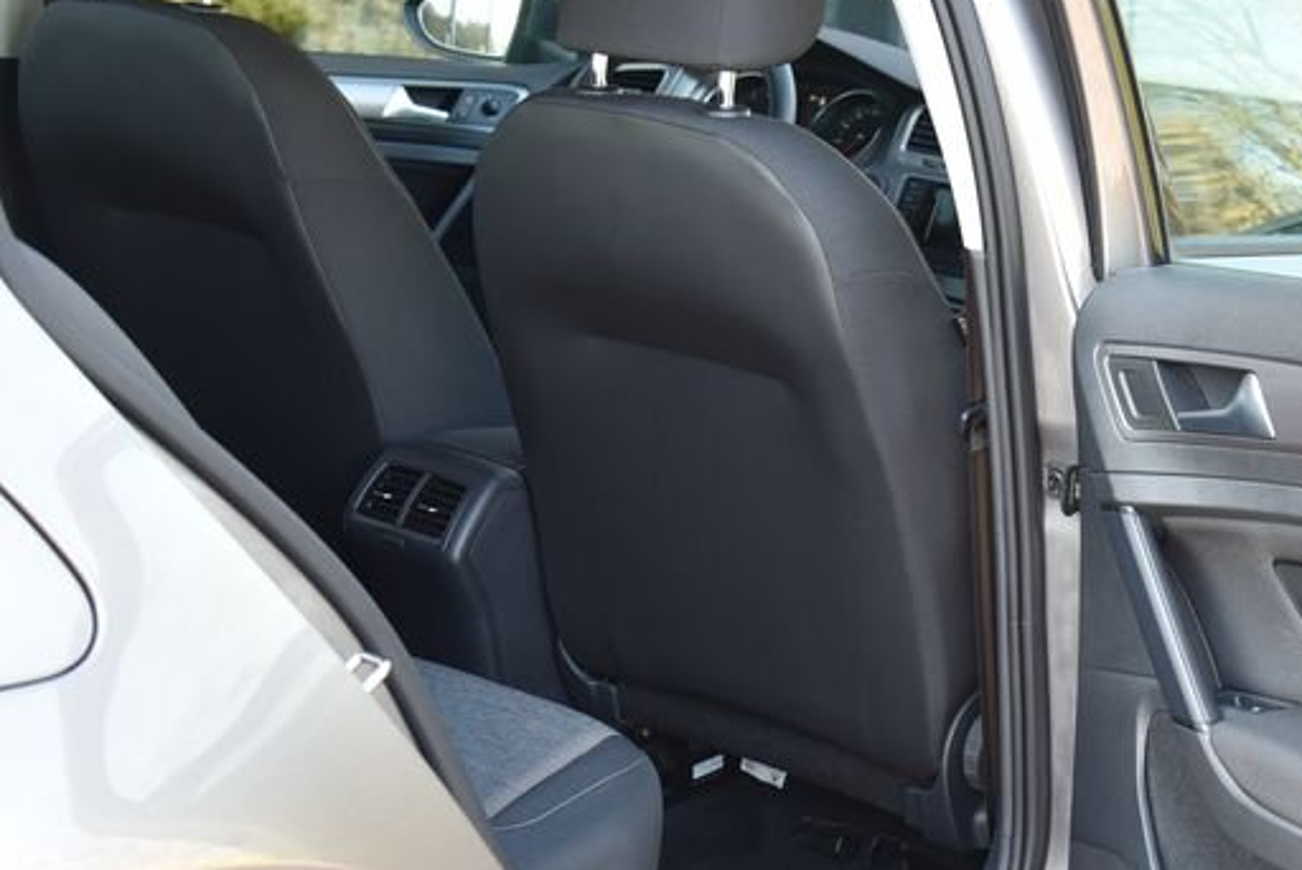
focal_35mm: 76
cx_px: 974
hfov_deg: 26.3
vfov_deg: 18.0
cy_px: 445
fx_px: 2750
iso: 500
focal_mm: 38
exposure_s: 1/80
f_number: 4.5
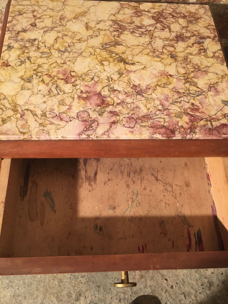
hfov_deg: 48.2
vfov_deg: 61.7
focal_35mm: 29
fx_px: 255
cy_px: 152
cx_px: 114
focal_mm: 4.15
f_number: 2.2
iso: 200
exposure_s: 1/20
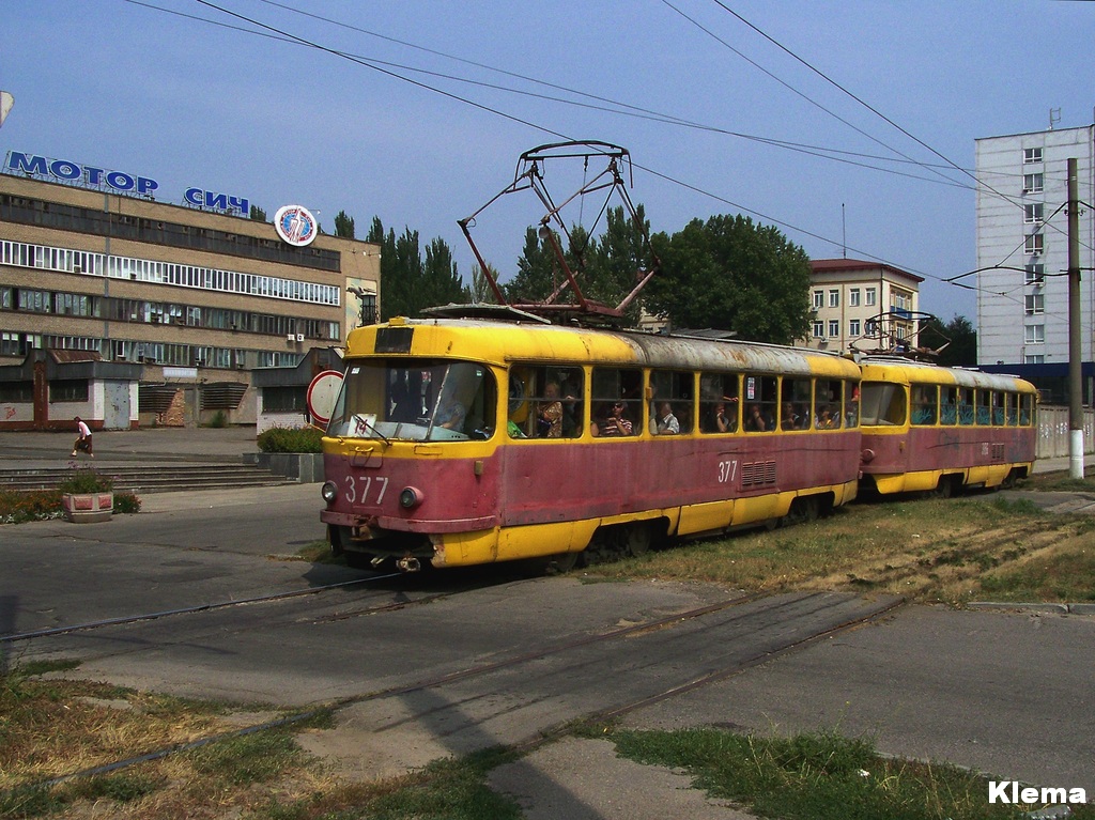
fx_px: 1296
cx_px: 548
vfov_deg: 35.1
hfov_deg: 45.8
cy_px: 410
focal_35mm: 41
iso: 100
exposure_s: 1/800
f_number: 7.1
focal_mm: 6.7
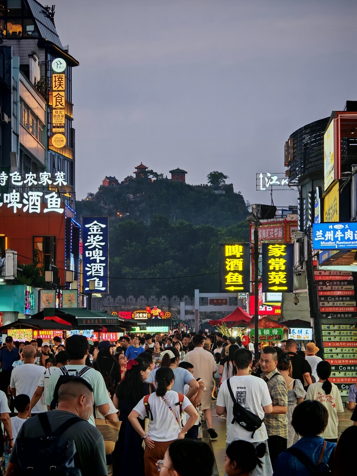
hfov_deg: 10.2
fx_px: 1993
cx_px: 179
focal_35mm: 145
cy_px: 239
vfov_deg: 13.6
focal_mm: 15.38
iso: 500
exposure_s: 1/100
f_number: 2.6
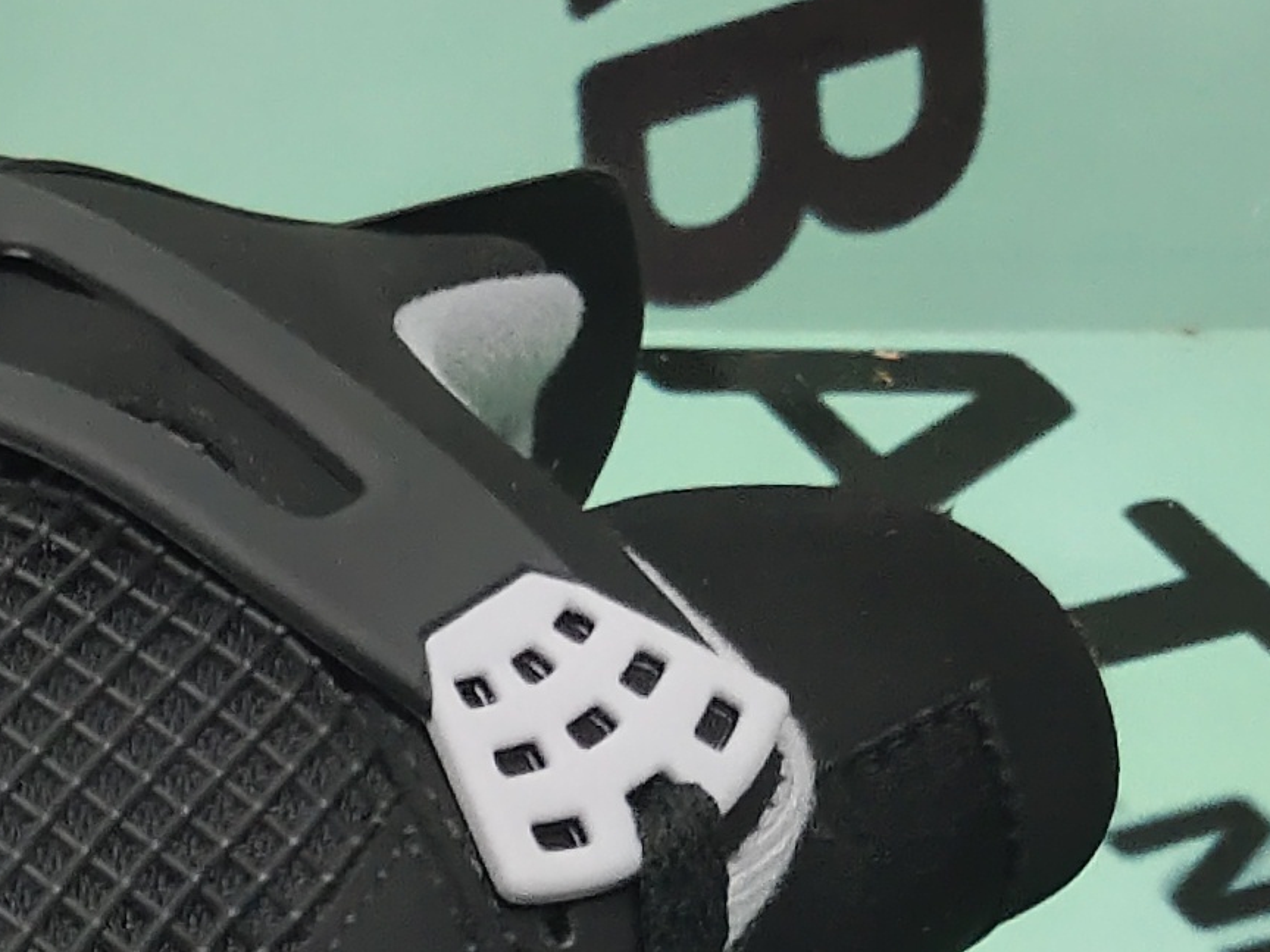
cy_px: 1481
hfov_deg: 12.6
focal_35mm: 140
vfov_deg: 10.2
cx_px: -1172
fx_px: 5136
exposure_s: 1/100
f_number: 1.79
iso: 193
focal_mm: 4.35
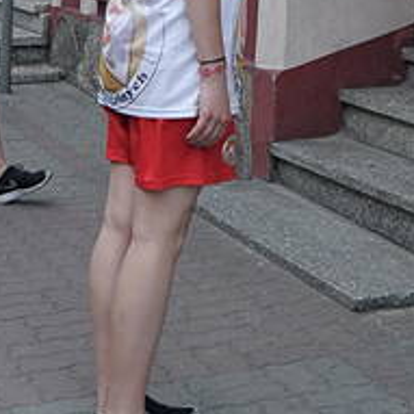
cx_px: 411
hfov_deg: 16.7
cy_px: 22
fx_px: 1380
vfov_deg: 16.8
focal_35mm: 102
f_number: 10
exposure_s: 1/400
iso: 800
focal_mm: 18
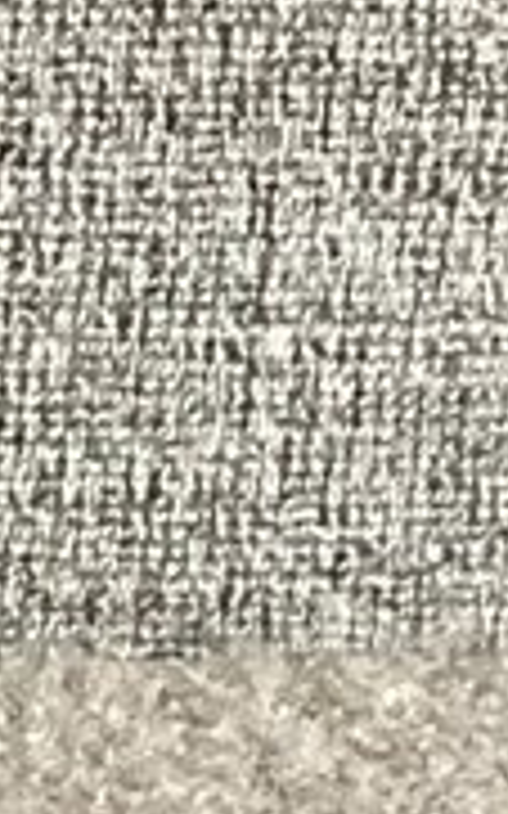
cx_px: -641
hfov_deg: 4.7
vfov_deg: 7.3
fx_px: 6096
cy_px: 1725
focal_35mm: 275
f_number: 2.4
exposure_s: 1/50
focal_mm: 3.3
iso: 250
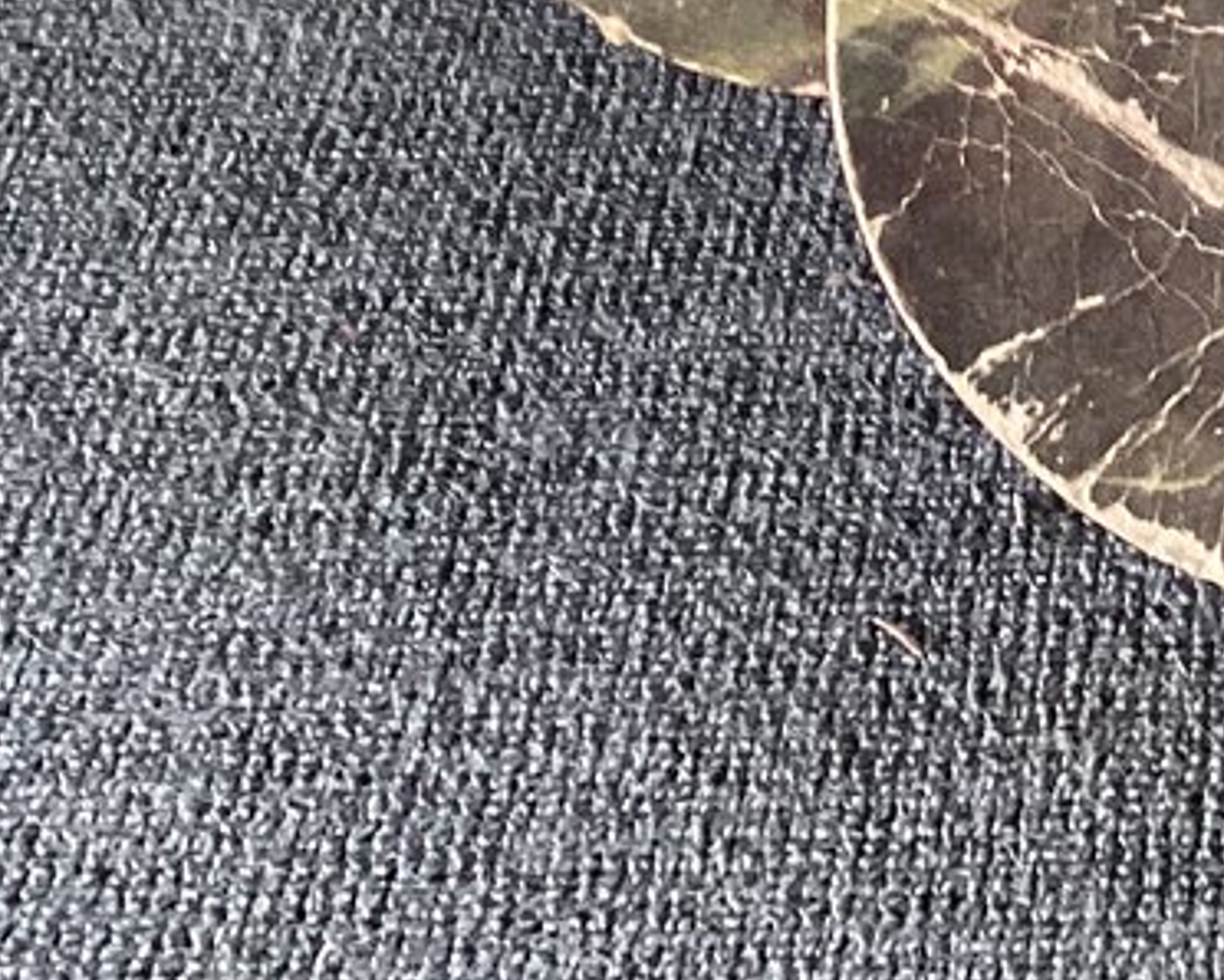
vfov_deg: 11.8
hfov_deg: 14.9
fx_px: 4458
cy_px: -617
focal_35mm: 123
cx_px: 1601
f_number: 2.4
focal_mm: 3.3
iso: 125
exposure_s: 1/60
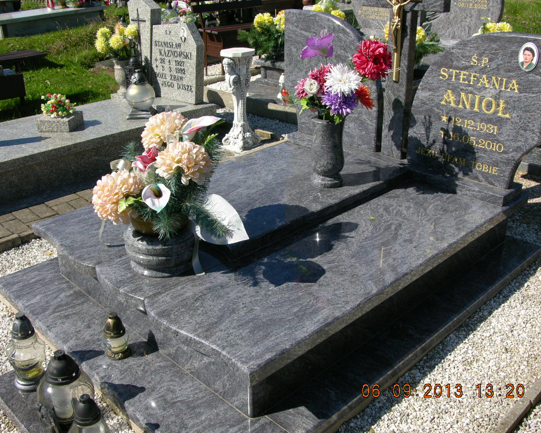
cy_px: 217
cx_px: 277
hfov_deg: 49.1
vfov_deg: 40.1
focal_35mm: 37
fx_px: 592
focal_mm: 8.9
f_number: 5.6
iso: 50
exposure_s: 1/297
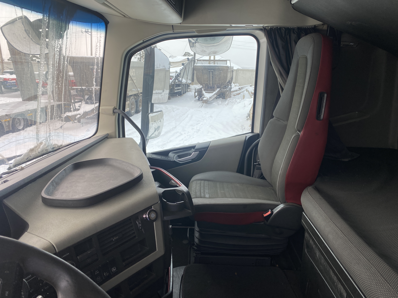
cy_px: 149
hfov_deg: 67.3
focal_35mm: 26
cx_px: 199
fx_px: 299
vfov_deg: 53.1
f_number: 1.8
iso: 32
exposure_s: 1/148
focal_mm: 4.25
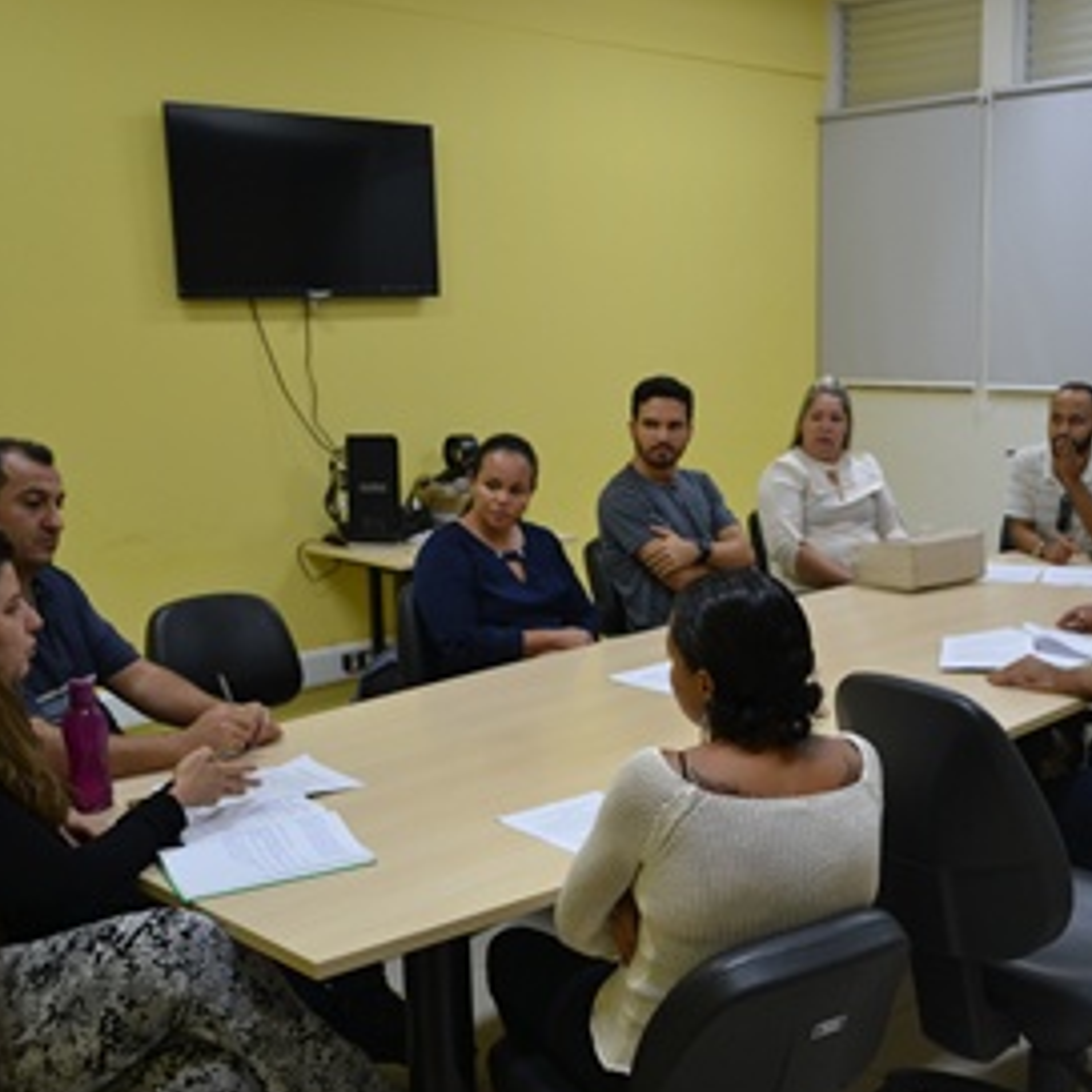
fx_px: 1392
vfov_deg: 42.8
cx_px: 699
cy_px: 606
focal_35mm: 39
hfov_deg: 42.4
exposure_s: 1/50
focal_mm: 18
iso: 400
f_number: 3.5
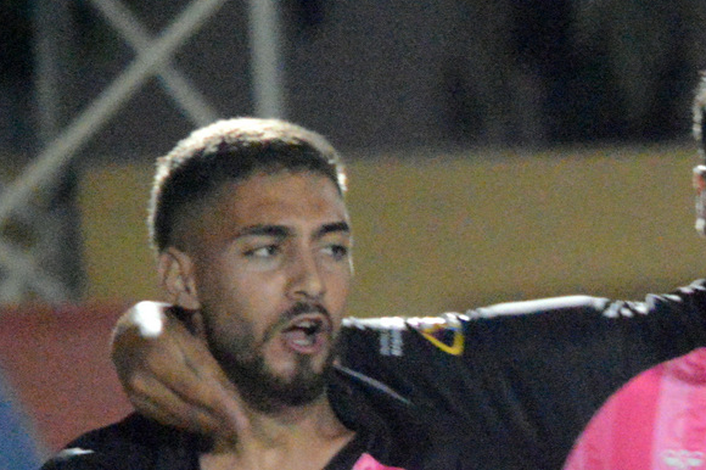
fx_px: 13680
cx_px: 805
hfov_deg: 3.0
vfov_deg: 2.0
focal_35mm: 698
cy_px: 531
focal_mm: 180
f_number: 5
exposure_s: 1/160
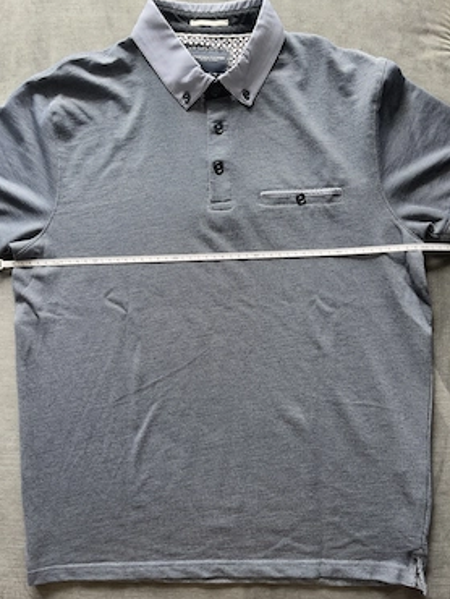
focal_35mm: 27
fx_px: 467
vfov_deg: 65.3
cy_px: 308
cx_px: 215
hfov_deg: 51.4
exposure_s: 1/77
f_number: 1.6
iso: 125
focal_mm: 5.1
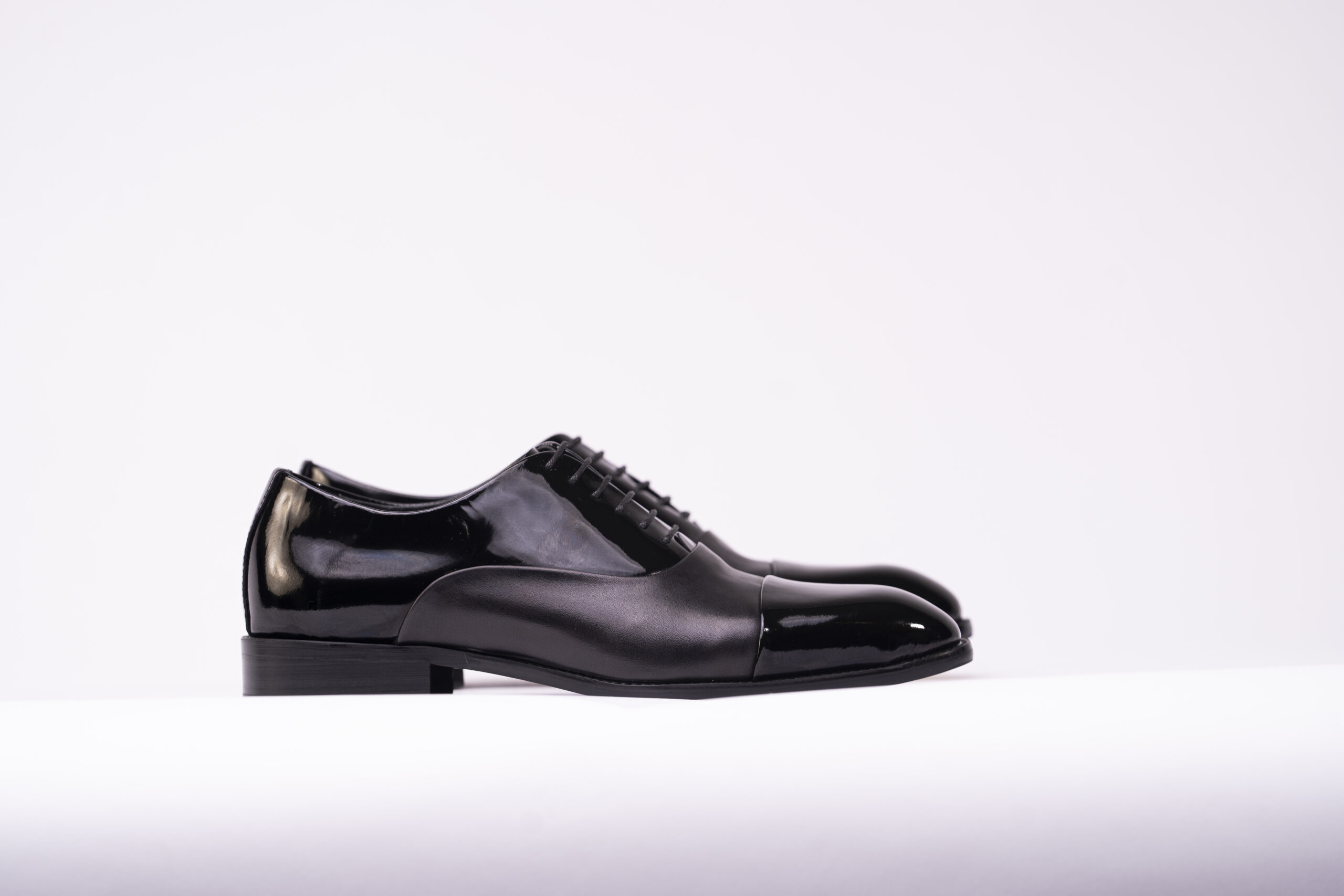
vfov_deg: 6.9
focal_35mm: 198
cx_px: 672
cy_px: 448
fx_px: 7392
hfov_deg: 10.4
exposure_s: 1/100
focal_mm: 198
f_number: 5
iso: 100
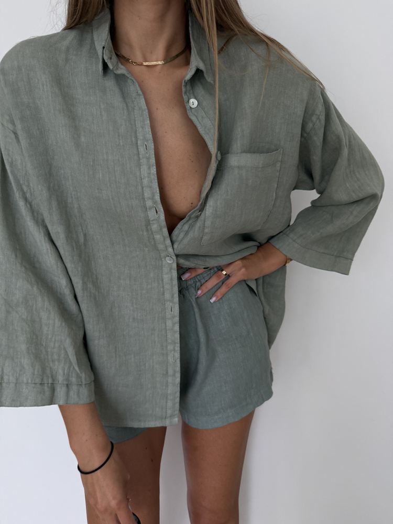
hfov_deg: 56.8
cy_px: 262
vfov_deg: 71.6
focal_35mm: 24
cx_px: 196
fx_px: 363
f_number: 1.78
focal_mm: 6.76
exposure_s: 1/121
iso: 125
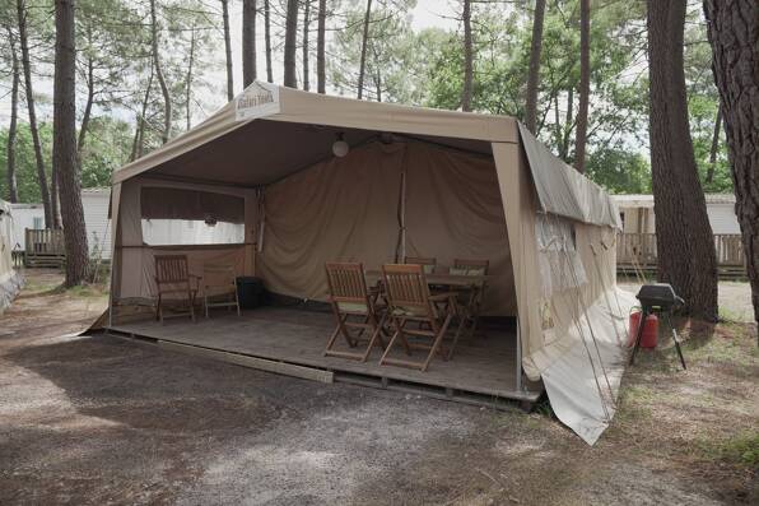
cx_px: 380
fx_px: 485
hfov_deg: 76.1
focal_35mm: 23
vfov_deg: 55.1
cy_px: 253
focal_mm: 23
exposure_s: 1/400
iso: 640
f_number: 4
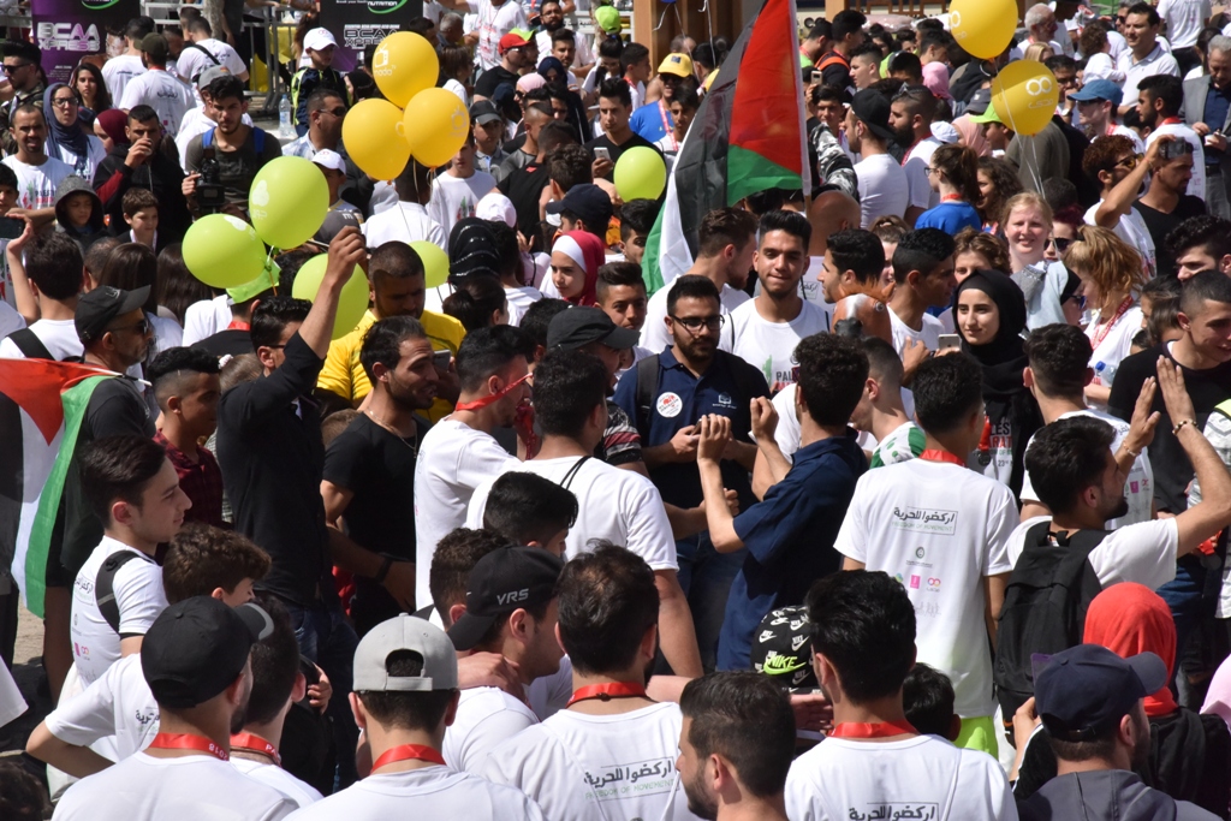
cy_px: 410
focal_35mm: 120
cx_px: 616
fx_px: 4104
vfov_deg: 11.4
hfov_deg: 17.1
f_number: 22
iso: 2500
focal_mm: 120
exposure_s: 1/2000
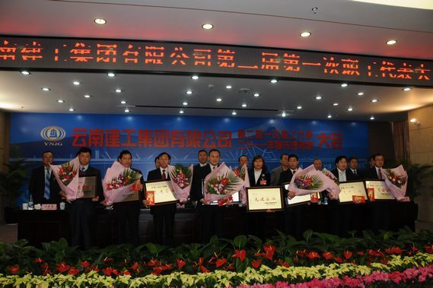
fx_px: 325
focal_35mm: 27
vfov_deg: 47.9
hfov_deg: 67.4
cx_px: 216
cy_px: 144
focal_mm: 18
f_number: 5.6
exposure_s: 1/250
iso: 1000
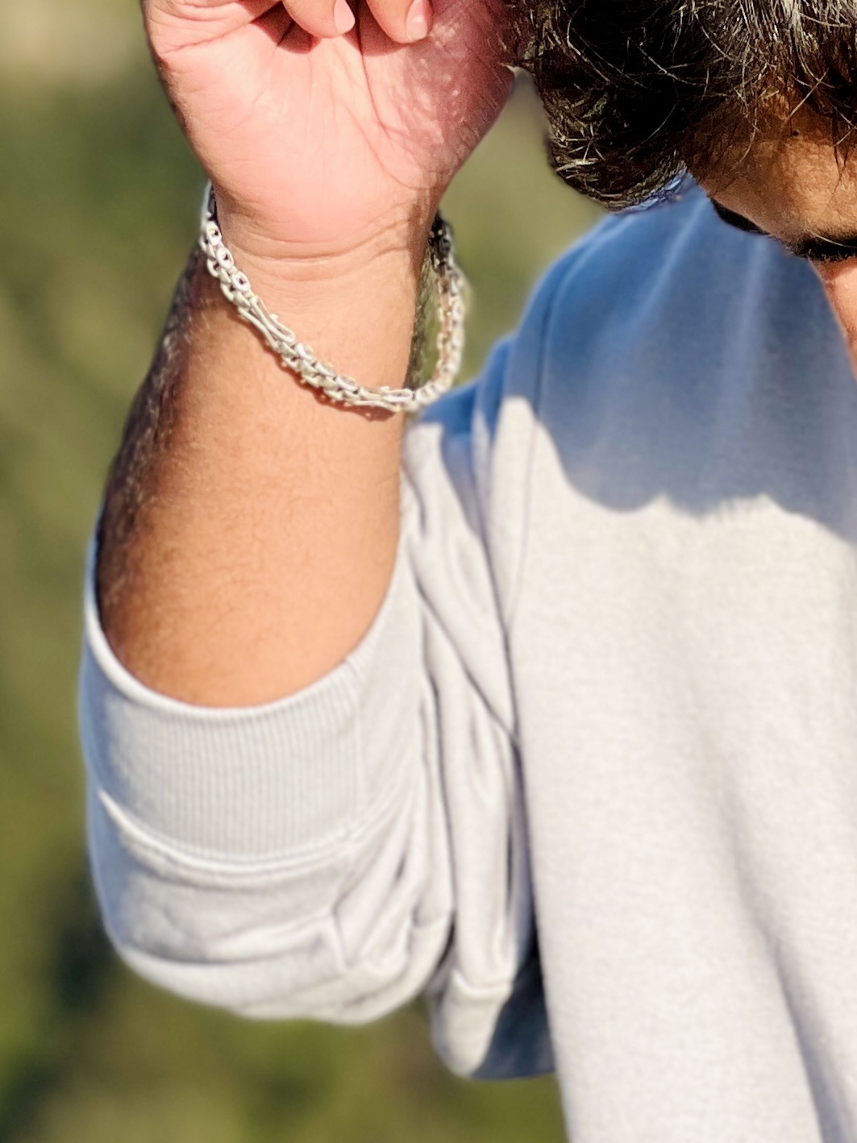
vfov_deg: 8.9
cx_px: 1013
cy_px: -222
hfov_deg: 6.7
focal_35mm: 219
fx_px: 7231
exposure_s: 1/311
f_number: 2.8
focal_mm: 9
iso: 25
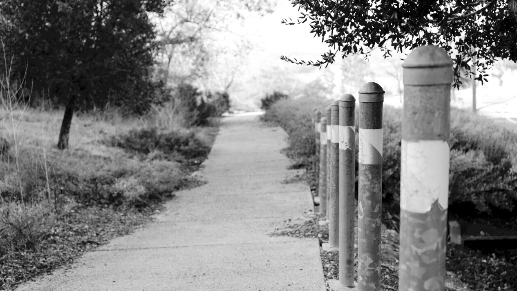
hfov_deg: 39.2
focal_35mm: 53
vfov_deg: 22.6
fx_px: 726
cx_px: 260
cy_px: 167
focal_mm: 50
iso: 125
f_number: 4
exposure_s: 1/160
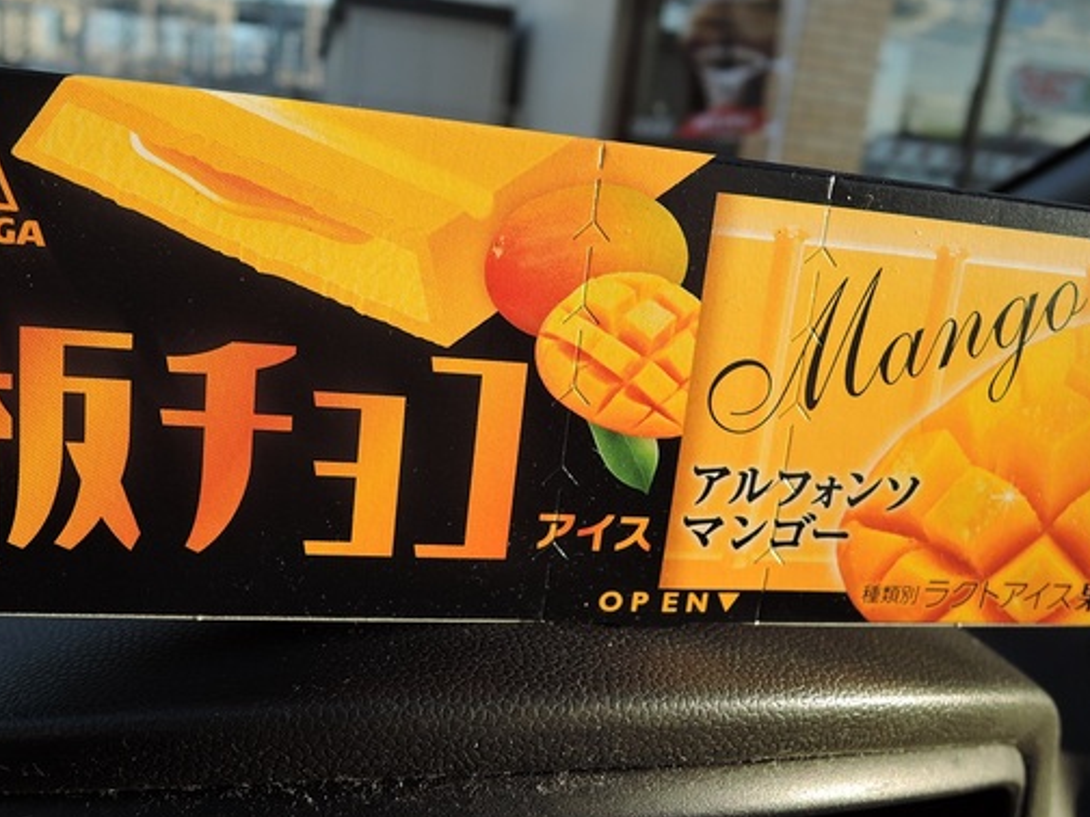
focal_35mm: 27
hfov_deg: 65.2
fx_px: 850
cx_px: 490
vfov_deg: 51.3
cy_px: 373
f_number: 2.8
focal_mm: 5.1
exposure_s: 1/320
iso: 80
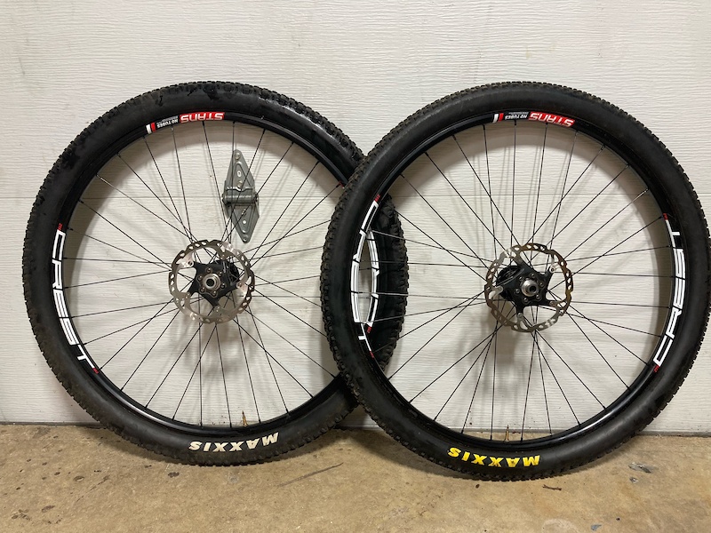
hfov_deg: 63.4
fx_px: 575
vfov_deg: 49.7
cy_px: 266
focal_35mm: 28
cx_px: 356
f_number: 1.8
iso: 64
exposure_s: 1/60
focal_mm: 3.99
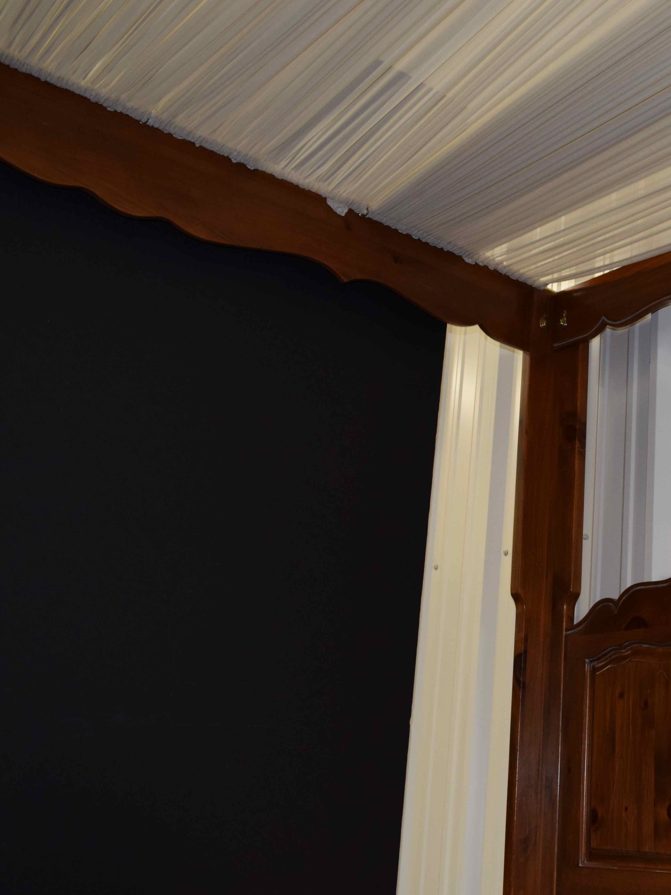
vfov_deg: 44.8
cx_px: 678
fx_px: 1086
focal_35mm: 42
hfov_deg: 31.6
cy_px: 429
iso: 800
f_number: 4.5
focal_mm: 18
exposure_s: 1/80
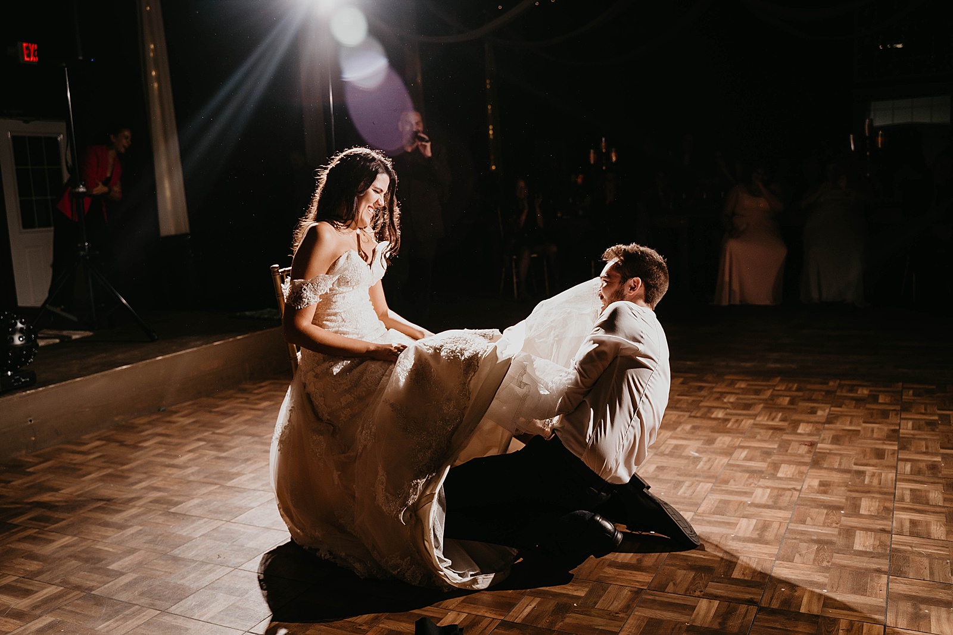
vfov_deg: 40.0
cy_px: 318
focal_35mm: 33
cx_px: 476
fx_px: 874
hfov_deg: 57.2
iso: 640
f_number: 3.2
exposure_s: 1/320
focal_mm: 33
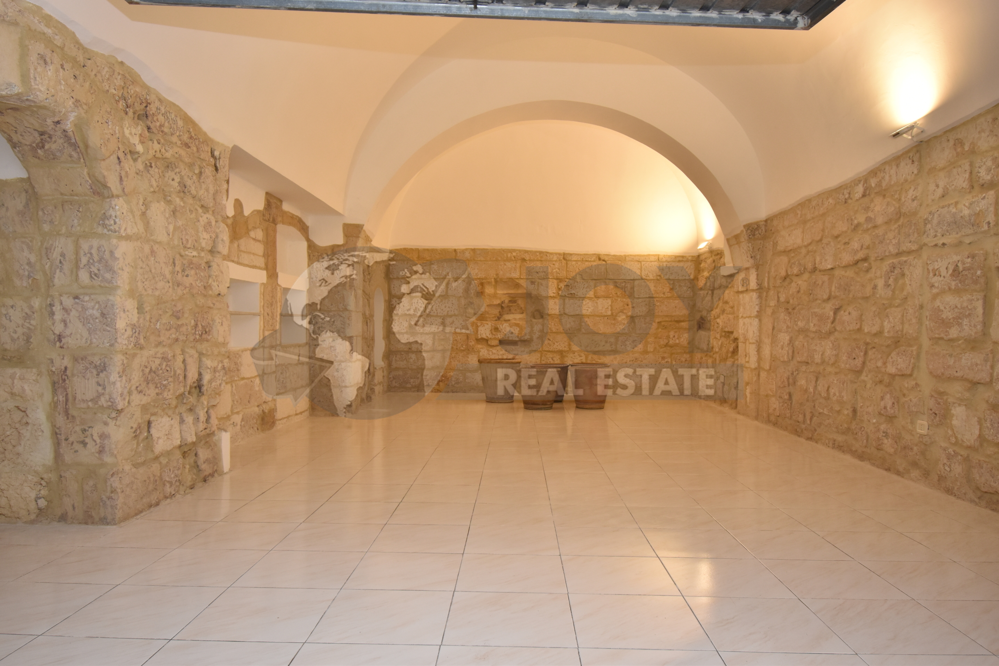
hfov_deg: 77.3
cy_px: 333
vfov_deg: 56.2
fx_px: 624
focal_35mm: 22
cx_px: 500
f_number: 5.6
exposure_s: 1/60
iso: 560
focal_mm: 15
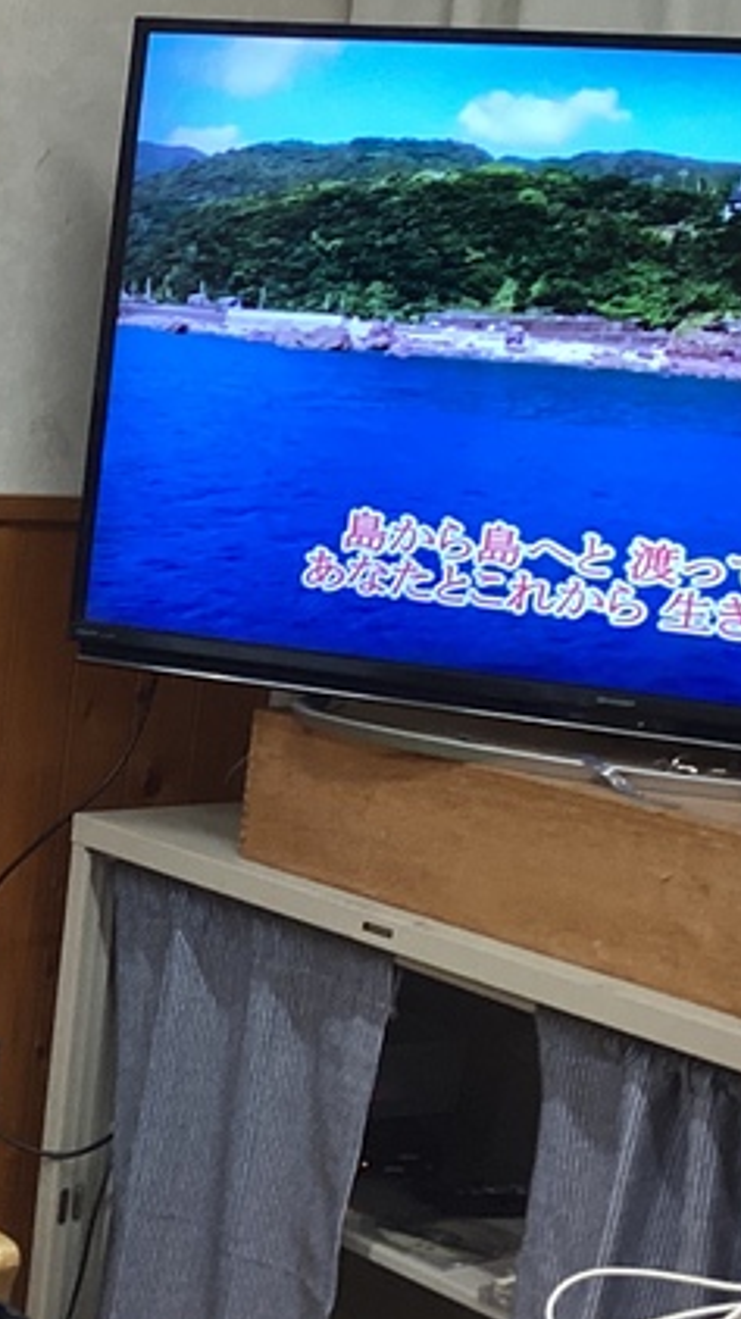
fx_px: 2798
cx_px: -281
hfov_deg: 14.3
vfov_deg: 26.5
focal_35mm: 80
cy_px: 785
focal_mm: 3.3
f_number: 2.4
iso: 160
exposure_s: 1/60
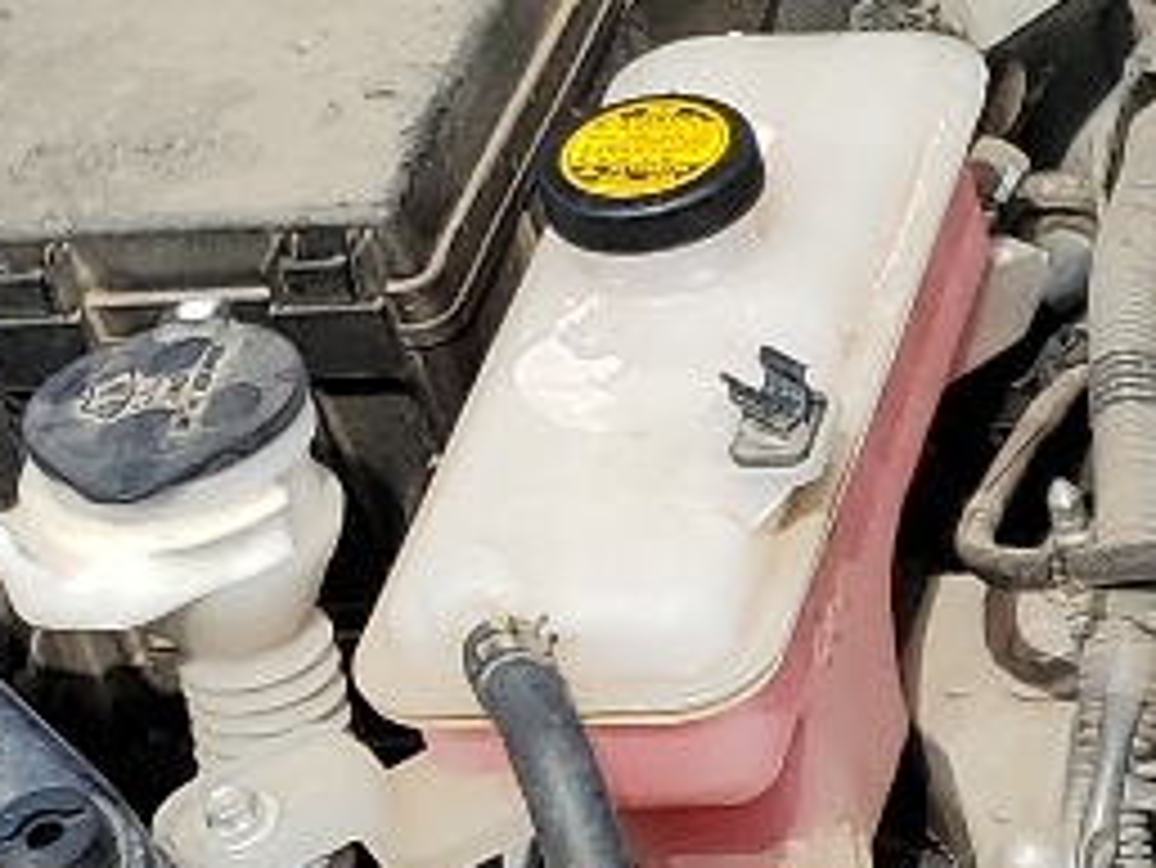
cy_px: 899
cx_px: 2739
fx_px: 5413
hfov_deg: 10.5
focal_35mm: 162
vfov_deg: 9.1
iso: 50
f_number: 1.5
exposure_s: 1/1429
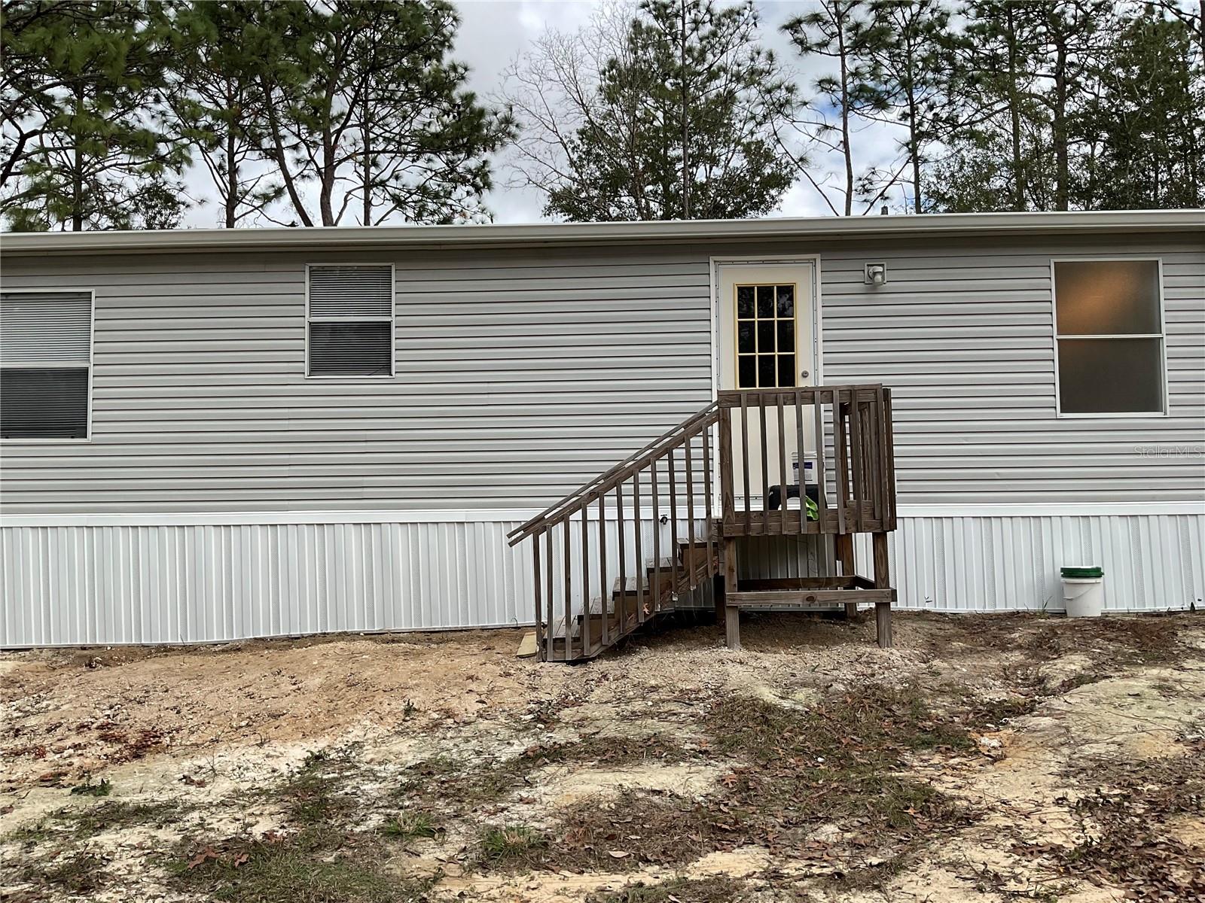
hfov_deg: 61.7
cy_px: 452
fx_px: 1010
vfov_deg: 48.2
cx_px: 602
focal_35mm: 29
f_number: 1.8
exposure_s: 1/1055
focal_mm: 3
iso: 16
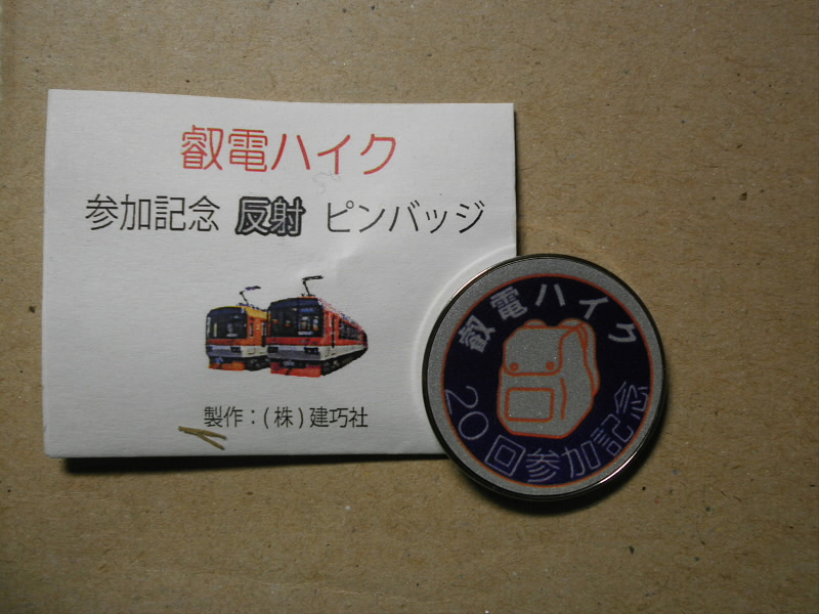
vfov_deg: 44.2
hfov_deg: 56.8
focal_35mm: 32
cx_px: 410
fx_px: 757
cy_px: 307
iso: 100
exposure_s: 1/50
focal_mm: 5.8
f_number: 3.5
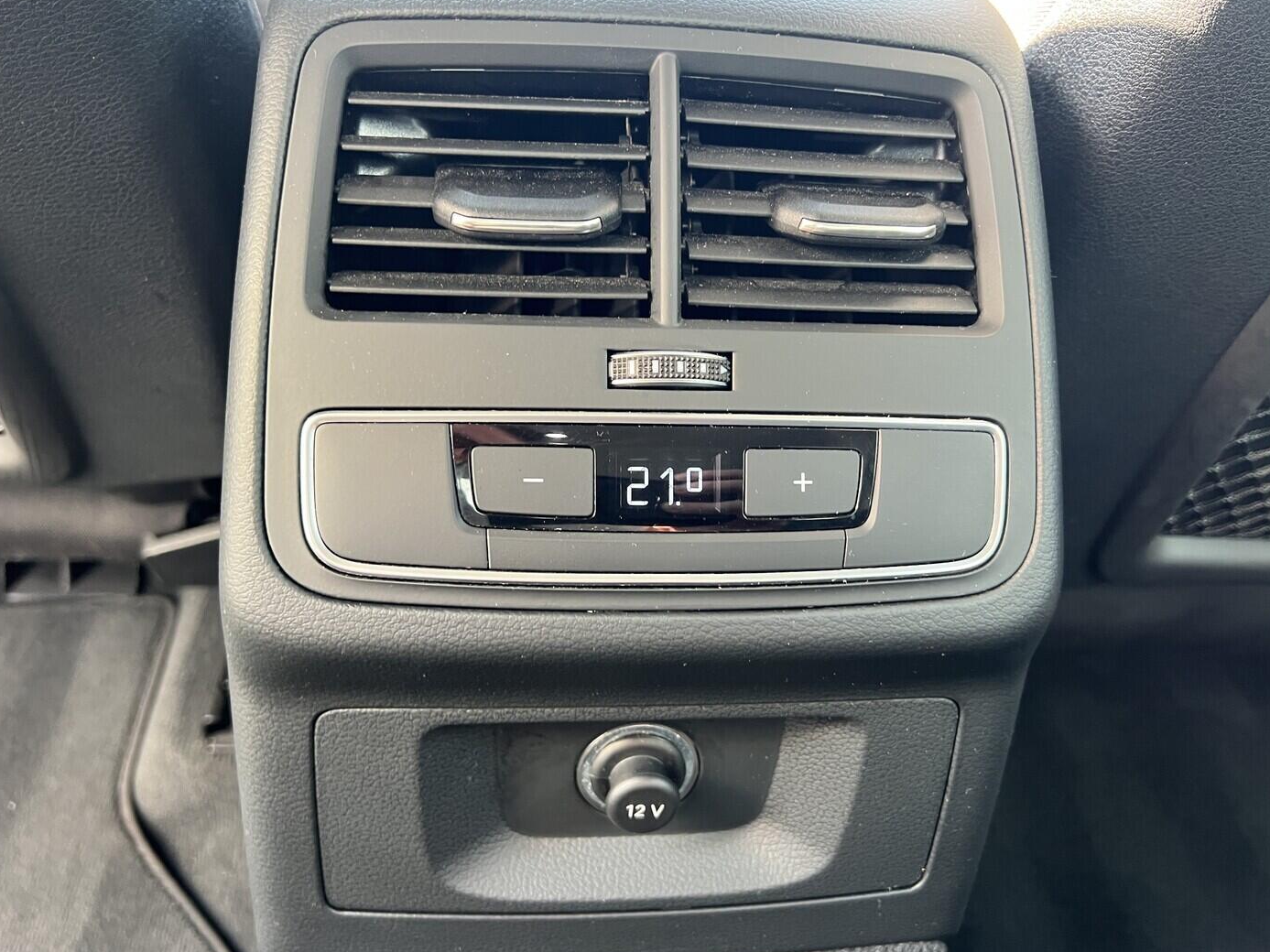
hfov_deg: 65.3
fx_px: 990
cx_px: 619
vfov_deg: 51.3
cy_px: 488
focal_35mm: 27
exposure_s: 1/60
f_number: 1.5
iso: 160
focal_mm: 5.7
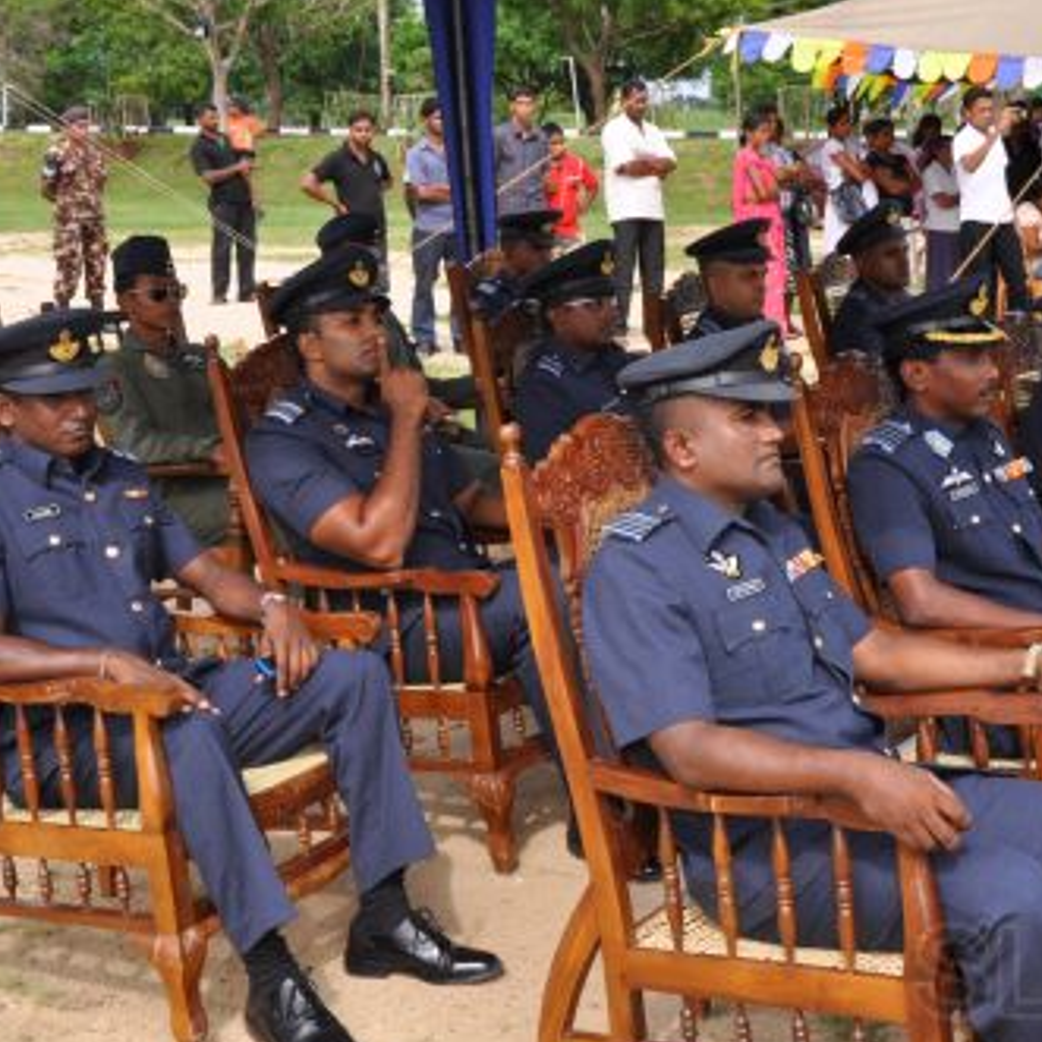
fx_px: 2043
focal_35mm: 60
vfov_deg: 28.6
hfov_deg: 28.4
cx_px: 689
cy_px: 450
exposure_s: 1/125
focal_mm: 26
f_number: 11
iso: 200
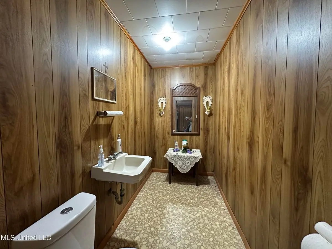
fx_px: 134
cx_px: 166
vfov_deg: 85.7
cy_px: 124
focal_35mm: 14
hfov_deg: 102.1
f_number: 2.2
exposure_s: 1/60
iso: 640
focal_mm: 2.22
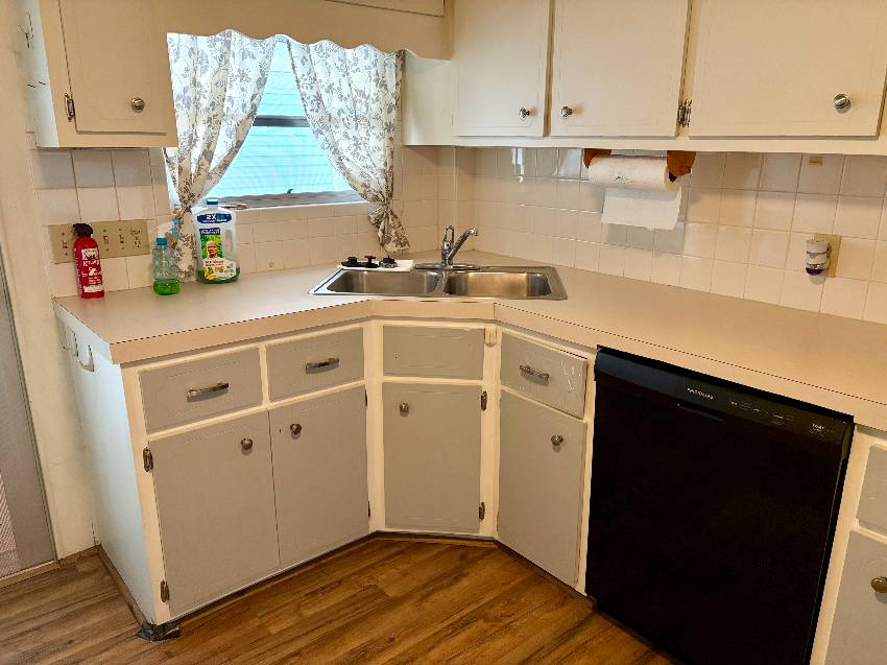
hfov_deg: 67.3
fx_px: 666
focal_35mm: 26
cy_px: 332
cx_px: 444
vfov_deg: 53.0
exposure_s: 1/120
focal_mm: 5.96
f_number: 1.6
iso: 200
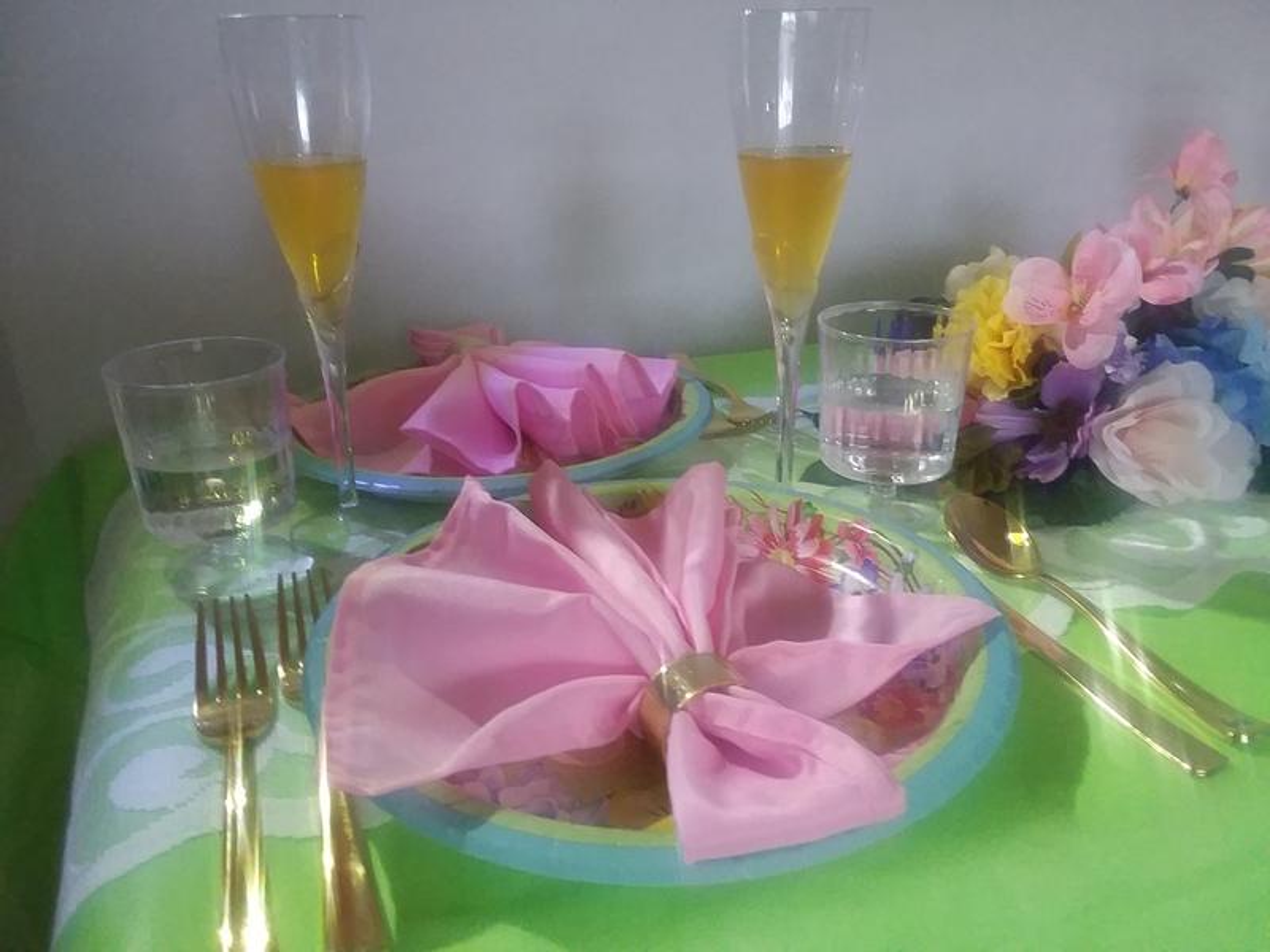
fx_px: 1064
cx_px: 635
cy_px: 476
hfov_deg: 61.7
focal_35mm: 29
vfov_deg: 48.2
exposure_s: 1/30
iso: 160
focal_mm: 2.47
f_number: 1.9
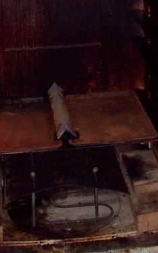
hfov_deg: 14.4
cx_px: 66
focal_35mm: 91
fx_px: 626
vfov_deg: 21.4
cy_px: -37
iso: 140
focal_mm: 6
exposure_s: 1/64
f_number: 2.7
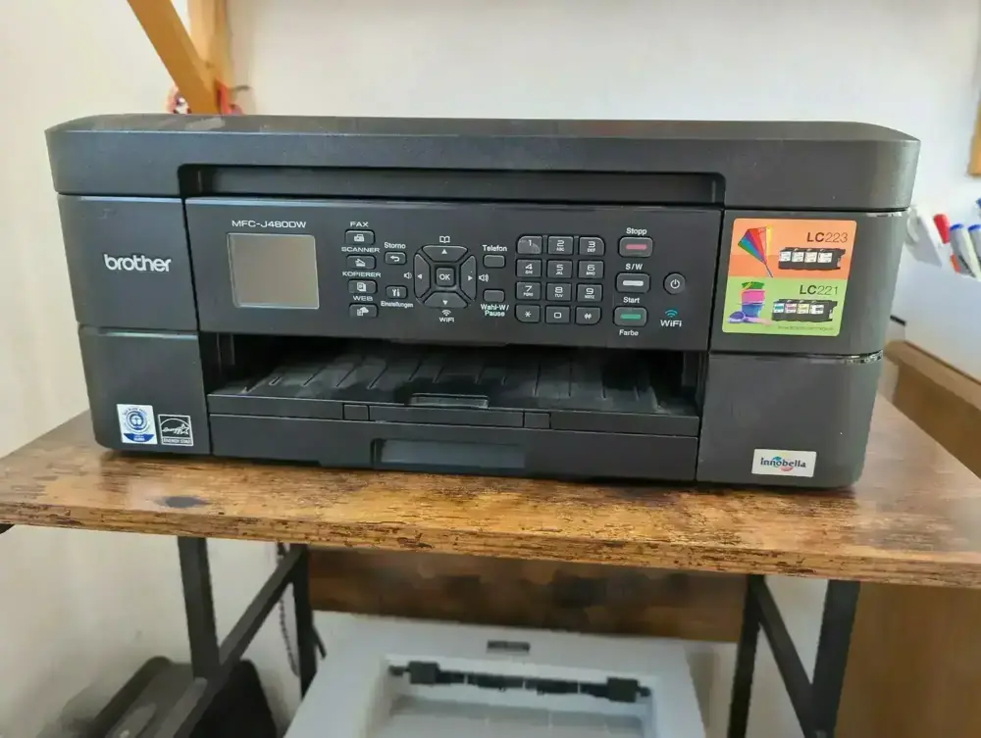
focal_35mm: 24
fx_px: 681
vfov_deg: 56.9
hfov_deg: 71.5
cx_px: 490
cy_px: 369
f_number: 1.85
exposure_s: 1/112
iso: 529
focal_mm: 6.81
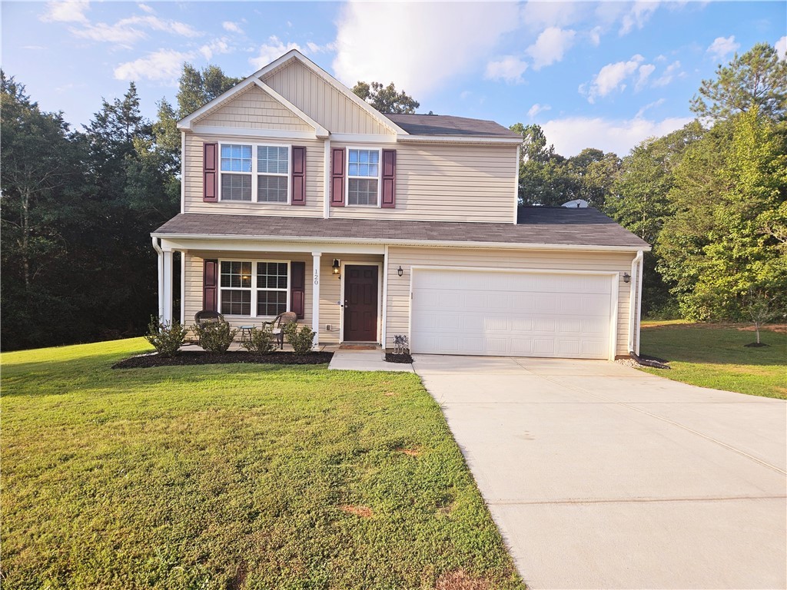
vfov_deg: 58.9
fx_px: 523
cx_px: 394
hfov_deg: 73.9
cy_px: 295
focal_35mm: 23
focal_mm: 5.4
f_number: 1.8
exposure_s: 1/1667
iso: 32
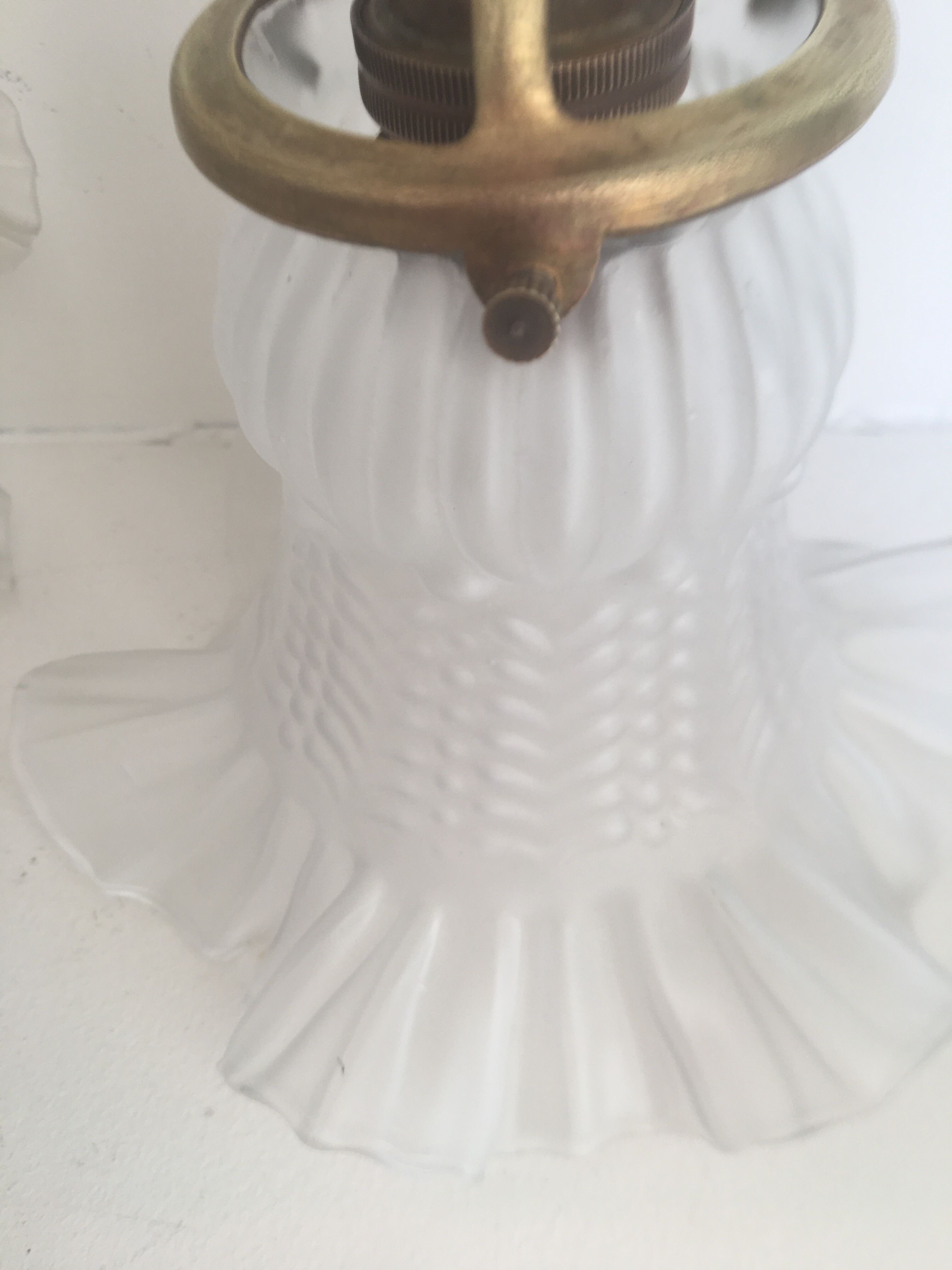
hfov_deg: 48.2
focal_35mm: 29
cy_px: 635
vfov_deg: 61.7
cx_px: 476
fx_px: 1063
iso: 25
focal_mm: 4.15
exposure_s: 1/50
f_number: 2.2
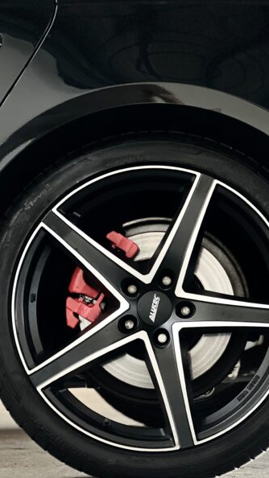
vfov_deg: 18.9
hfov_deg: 10.7
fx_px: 1433
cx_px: 155
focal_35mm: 113
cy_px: 240
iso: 500
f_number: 2.8
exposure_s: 1/22
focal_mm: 9
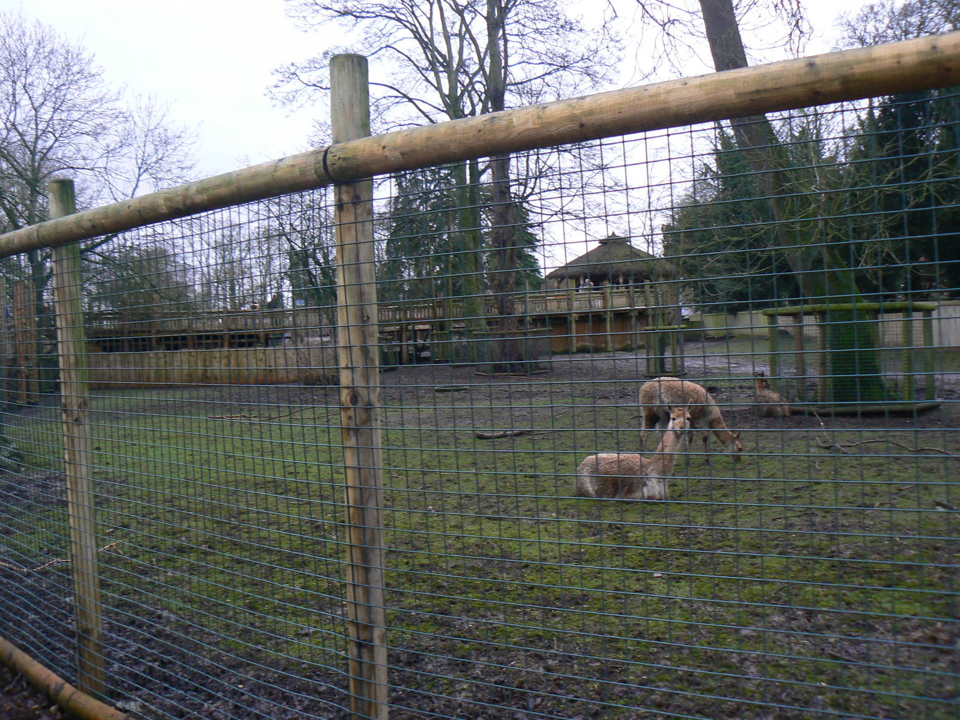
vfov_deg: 39.7
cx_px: 480
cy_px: 360
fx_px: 998
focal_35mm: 36
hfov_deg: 51.4
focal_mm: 6
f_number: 2.8
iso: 80
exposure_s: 1/50
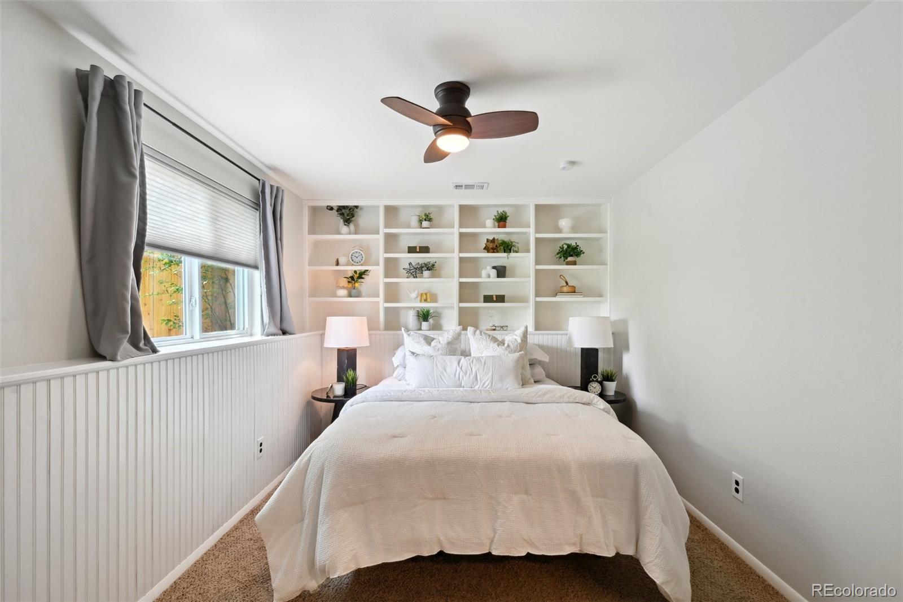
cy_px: 301
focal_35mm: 16
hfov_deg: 96.7
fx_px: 401
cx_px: 452
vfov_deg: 73.7
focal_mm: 16
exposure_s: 1/10
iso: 400
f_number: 10
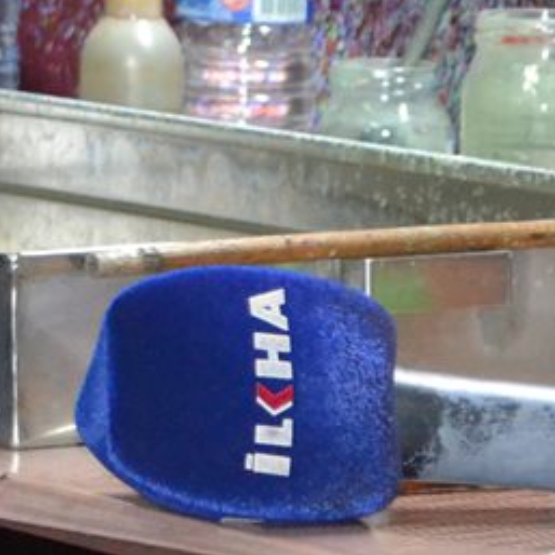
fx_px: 5641
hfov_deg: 5.5
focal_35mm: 311
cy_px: -285
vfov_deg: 5.6
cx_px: -754
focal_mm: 46
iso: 3200
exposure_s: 1/60
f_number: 5.3
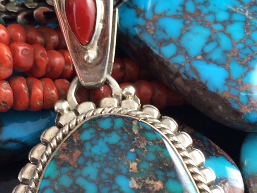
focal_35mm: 85
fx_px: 631
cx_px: 79
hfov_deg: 22.9
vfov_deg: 17.3
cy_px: 136
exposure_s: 1/30
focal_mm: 4.12
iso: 50
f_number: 2.2
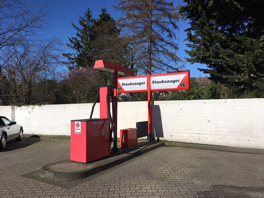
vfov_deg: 48.2
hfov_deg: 61.7
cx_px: 132
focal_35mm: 29
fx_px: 221
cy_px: 99
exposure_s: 1/4049
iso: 25
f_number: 2.2
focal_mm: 4.15
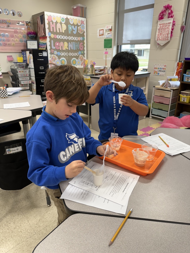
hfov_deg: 56.8
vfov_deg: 71.6
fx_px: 176
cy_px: 126
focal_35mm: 24
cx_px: 95
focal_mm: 6.76
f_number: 1.78
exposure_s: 1/120
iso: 160
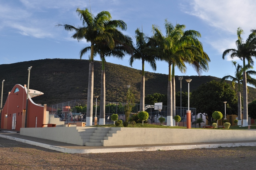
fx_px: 341
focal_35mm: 48
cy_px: 85
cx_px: 128
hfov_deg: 41.2
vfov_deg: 28.0
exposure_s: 1/250
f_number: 8
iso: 200
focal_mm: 32
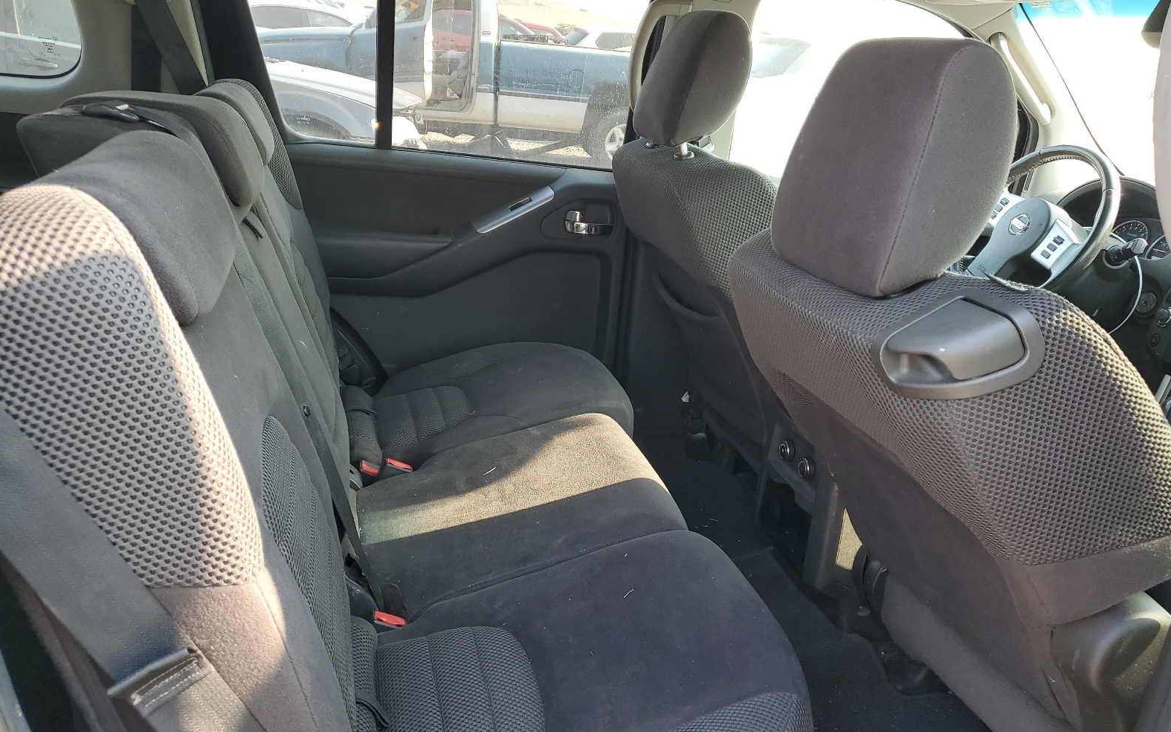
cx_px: 587
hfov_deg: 66.5
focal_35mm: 28
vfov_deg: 44.5
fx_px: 893
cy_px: 388
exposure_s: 1/143
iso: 50
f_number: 1.5
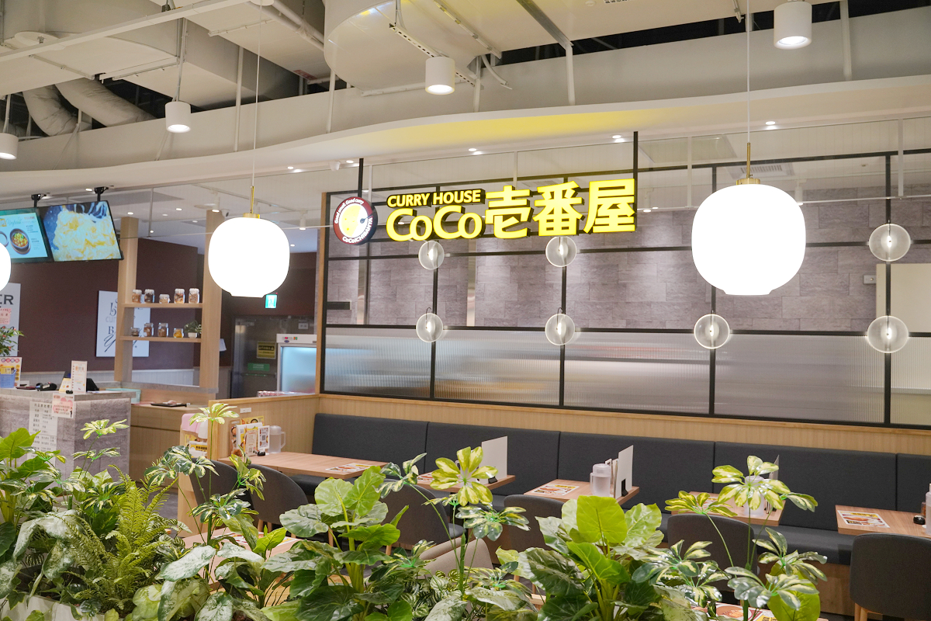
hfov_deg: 61.9
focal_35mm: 30
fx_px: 776
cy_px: 310
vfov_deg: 43.6
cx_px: 466
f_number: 4
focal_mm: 30
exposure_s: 1/160
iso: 1600
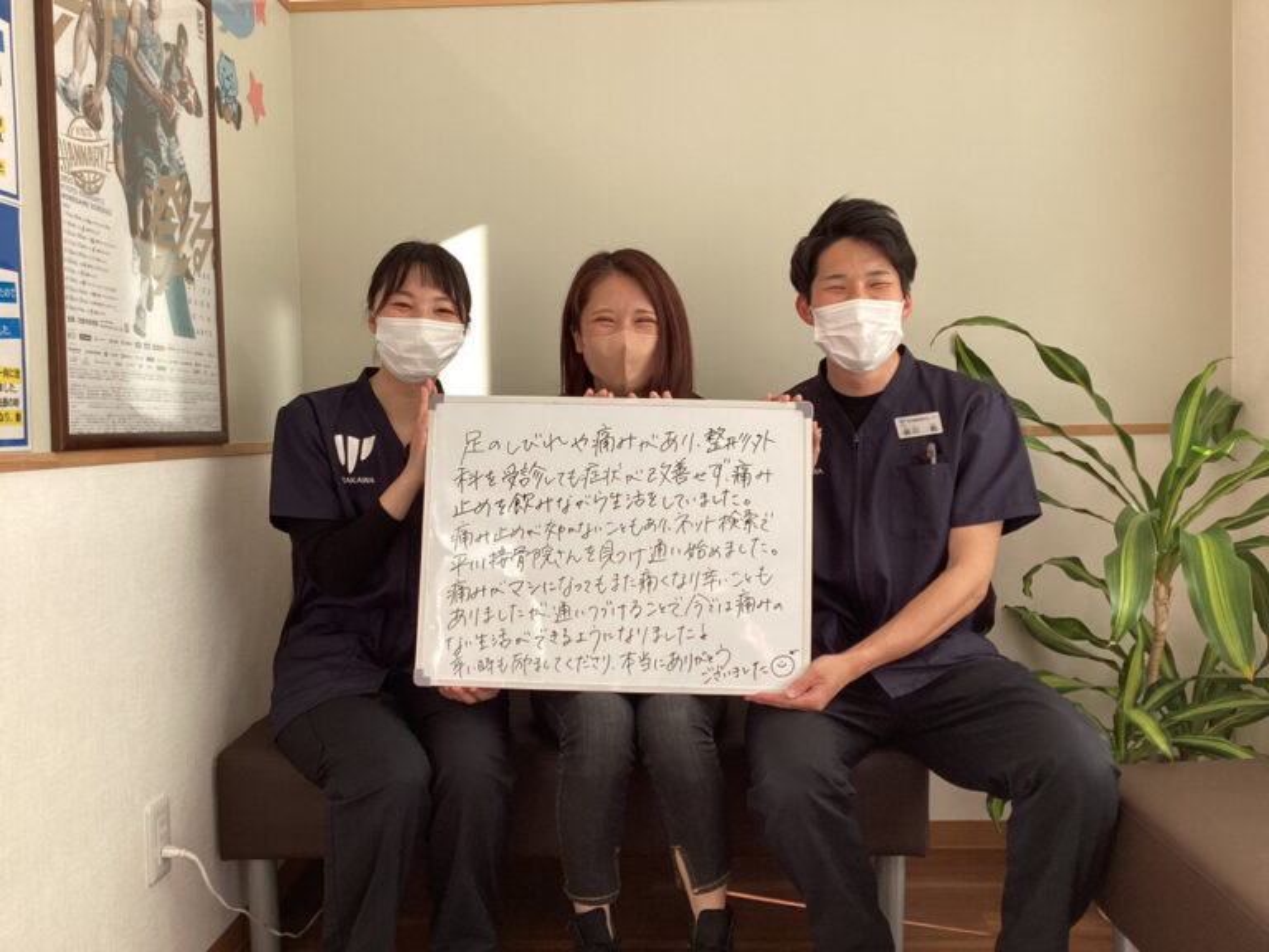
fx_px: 1136
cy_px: 476
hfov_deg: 58.4
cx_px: 634
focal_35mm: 31
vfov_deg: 45.4
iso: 25
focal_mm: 3.3
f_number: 2.4
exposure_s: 1/120
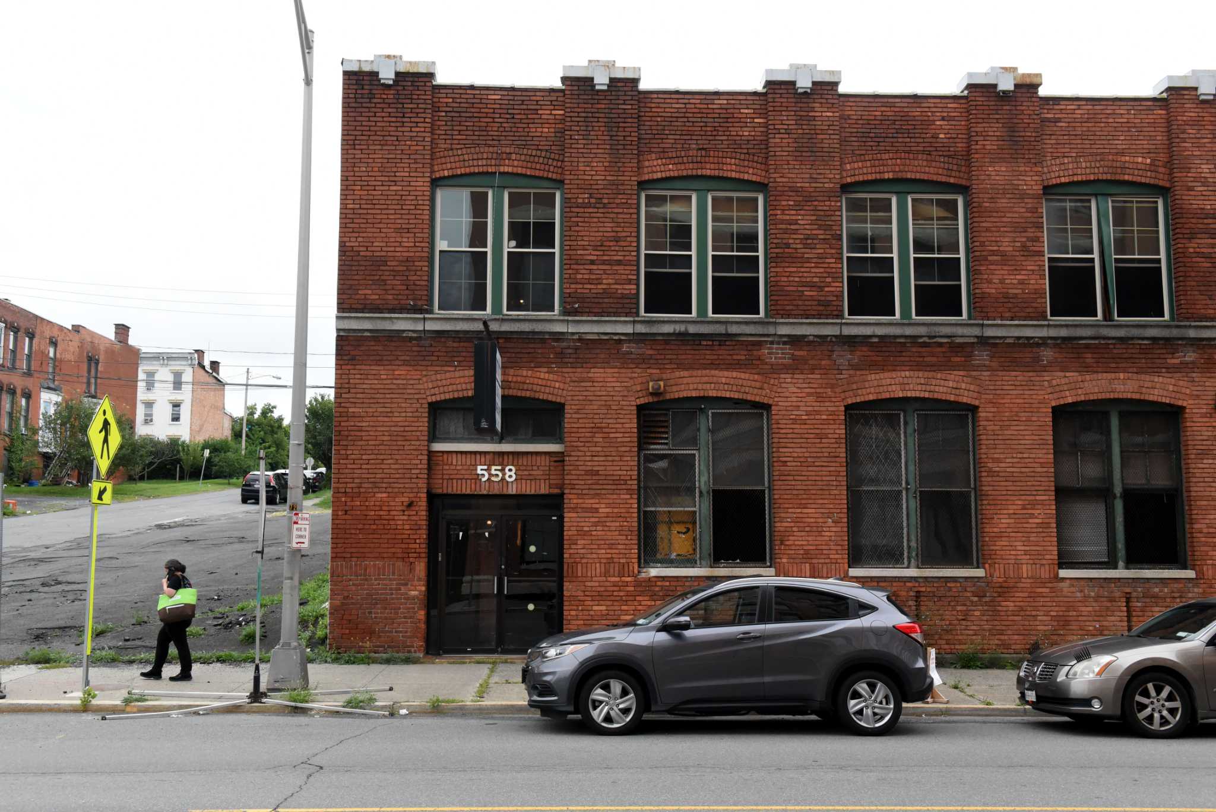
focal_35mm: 36
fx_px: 1216
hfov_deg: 53.1
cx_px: 608
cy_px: 406
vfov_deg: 36.9
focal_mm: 36
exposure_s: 1/2500
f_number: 9
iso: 3200
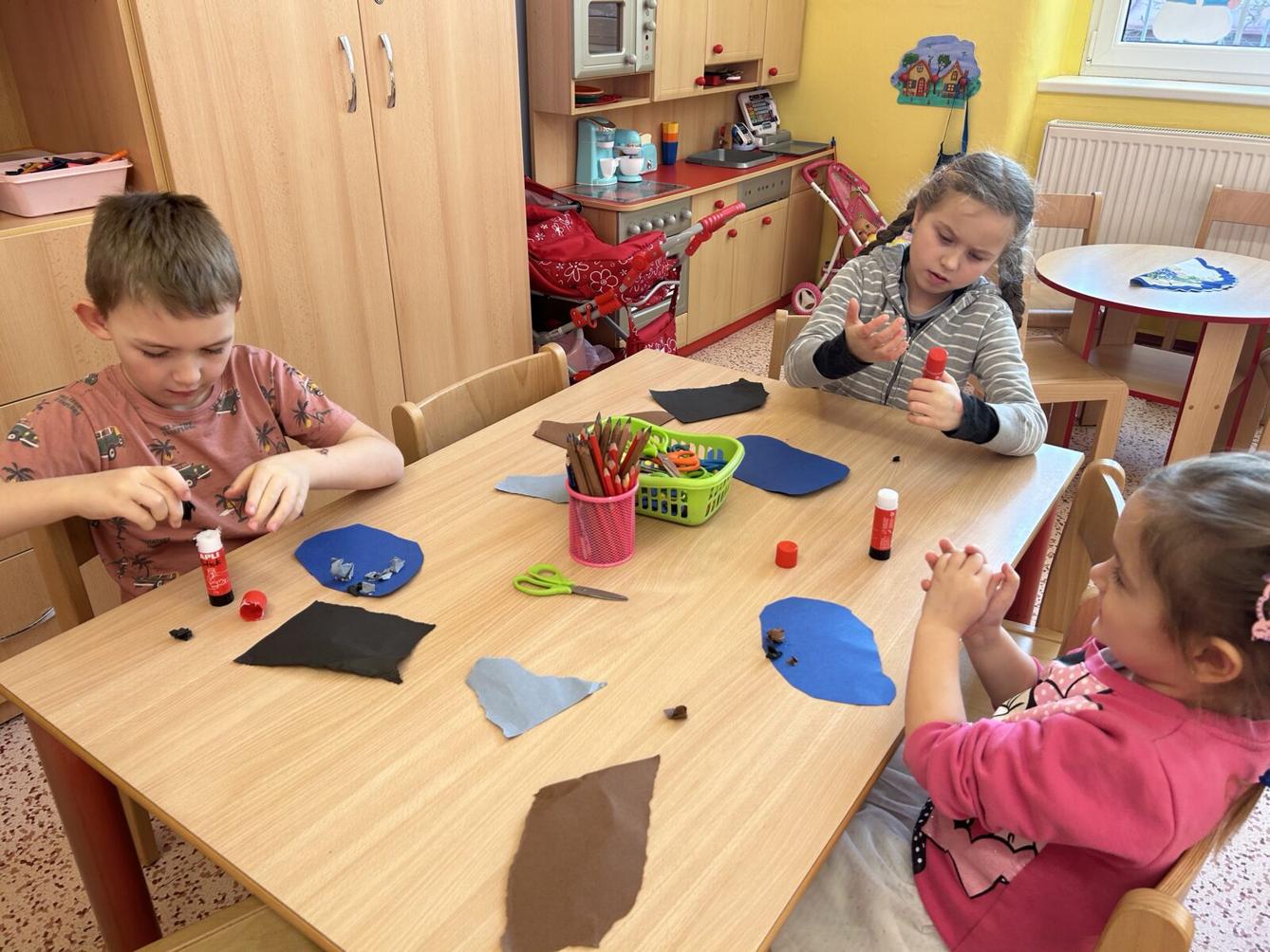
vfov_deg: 53.1
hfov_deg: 67.3
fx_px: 954
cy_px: 476
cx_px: 635
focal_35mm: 26
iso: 64
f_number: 1.5
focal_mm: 5.7
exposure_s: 1/100
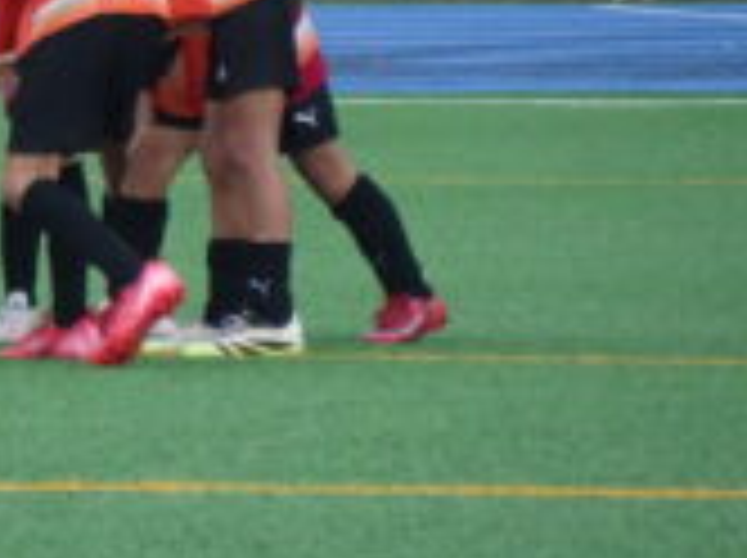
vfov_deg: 1.3
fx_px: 23682
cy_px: -104
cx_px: -88
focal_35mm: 1099
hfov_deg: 1.8
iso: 800
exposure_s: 1/250
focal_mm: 72.78
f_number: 6.3
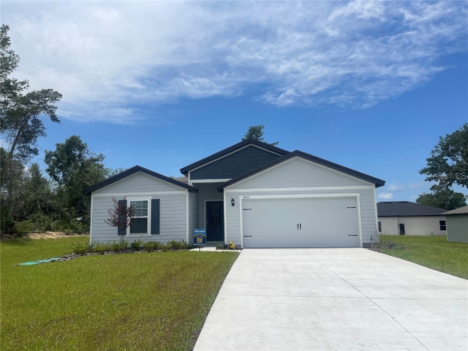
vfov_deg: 54.9
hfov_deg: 69.4
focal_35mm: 25
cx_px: 234
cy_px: 176
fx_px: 338
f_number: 1.6
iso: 32
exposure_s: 1/7937
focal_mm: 5.1
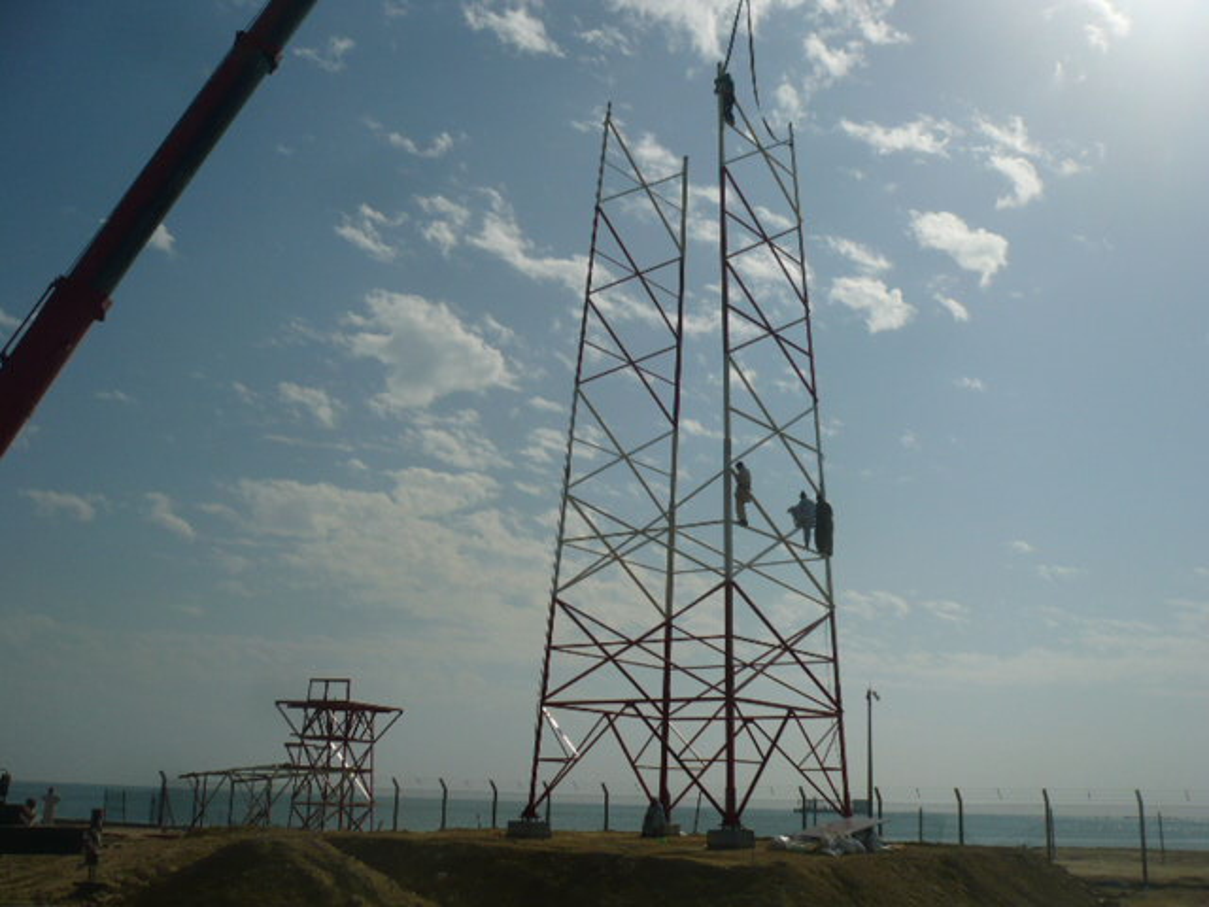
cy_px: 454
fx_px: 1222
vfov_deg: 40.7
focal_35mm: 35
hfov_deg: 52.6
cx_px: 604
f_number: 8
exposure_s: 1/1600
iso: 100
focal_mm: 5.8
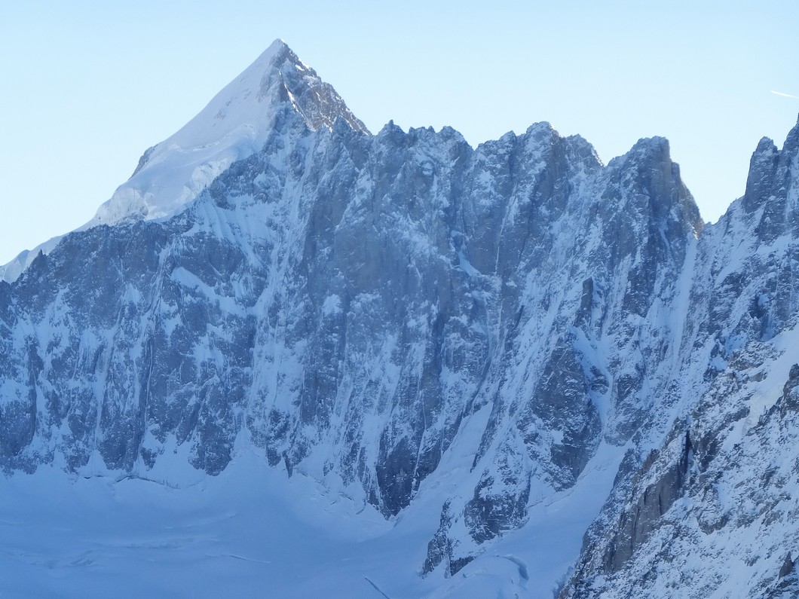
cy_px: 300
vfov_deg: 6.8
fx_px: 5078
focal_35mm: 220
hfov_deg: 9.0
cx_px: 400
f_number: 5.5
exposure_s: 1/320
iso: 160
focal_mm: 35.6
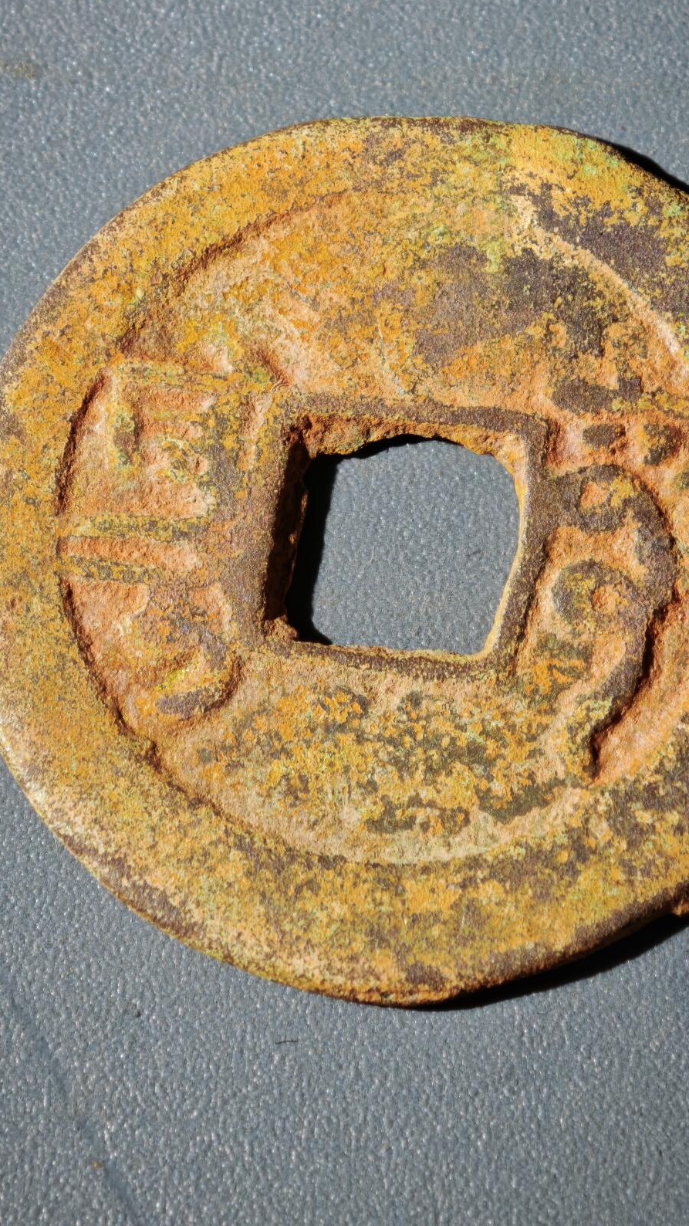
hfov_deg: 8.5
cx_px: 395
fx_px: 4613
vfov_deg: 15.1
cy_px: 538
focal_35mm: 142
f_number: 2
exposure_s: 1/100
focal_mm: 9
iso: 320
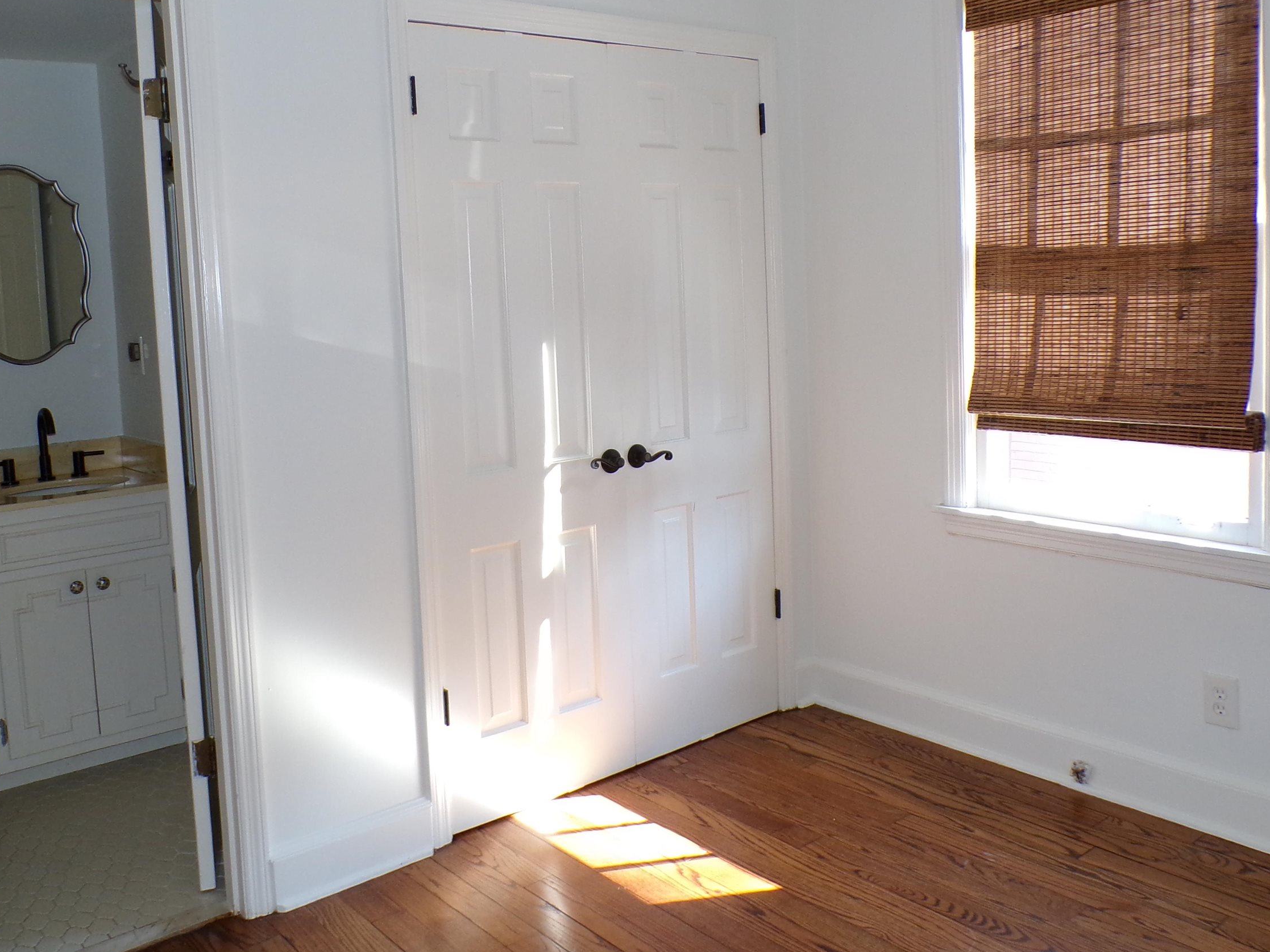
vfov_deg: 42.7
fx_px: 1211
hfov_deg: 55.3
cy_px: 367
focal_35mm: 33
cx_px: 640
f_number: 3
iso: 200
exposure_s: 1/34
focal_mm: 4.3
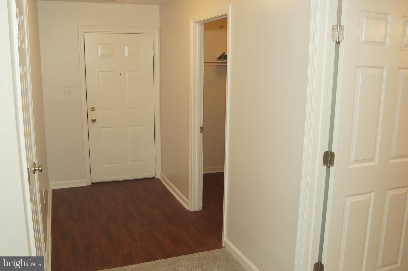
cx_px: 204
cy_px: 136
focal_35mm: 30
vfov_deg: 43.5
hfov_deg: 62.0
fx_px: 340
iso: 500
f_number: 4
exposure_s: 1/60
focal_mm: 20
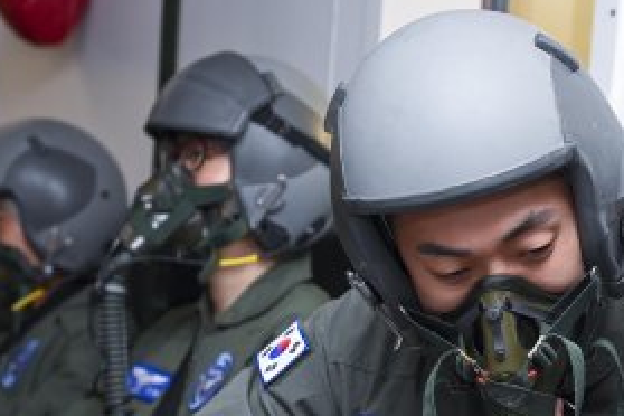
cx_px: 557
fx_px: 1699
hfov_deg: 20.4
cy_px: 342
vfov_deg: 13.9
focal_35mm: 98
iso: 1250
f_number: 4
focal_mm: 48
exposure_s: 1/125
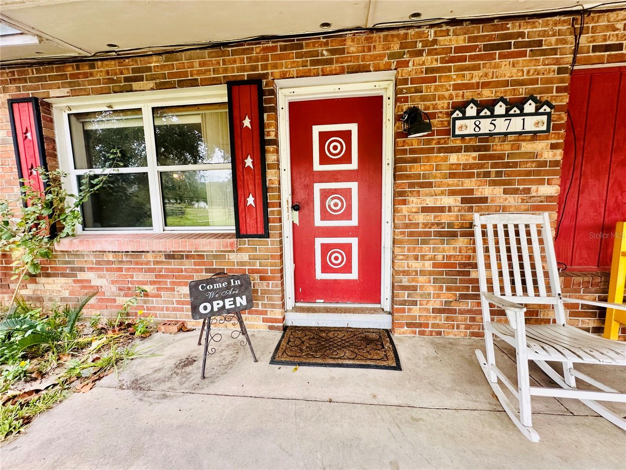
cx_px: 313
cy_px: 235
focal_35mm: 14
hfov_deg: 102.1
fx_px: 253
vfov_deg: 85.7
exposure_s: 1/99
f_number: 2.2
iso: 160
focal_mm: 2.22
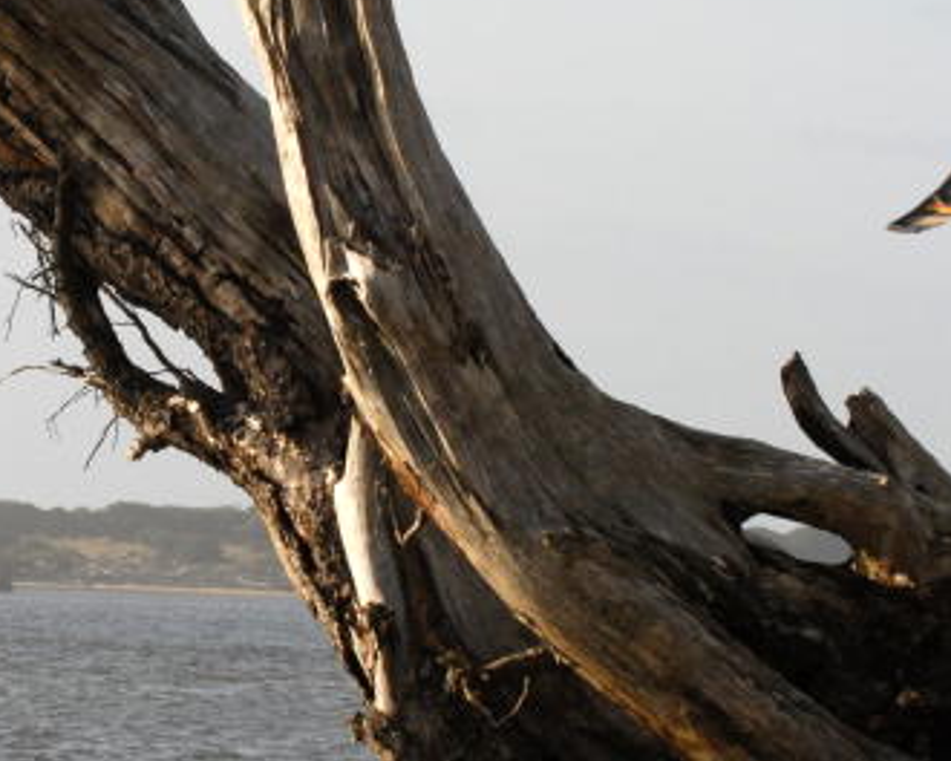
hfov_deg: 8.0
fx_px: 6727
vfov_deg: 6.5
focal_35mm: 239
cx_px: 12
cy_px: 356
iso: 640
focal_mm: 70
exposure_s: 1/500
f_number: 14
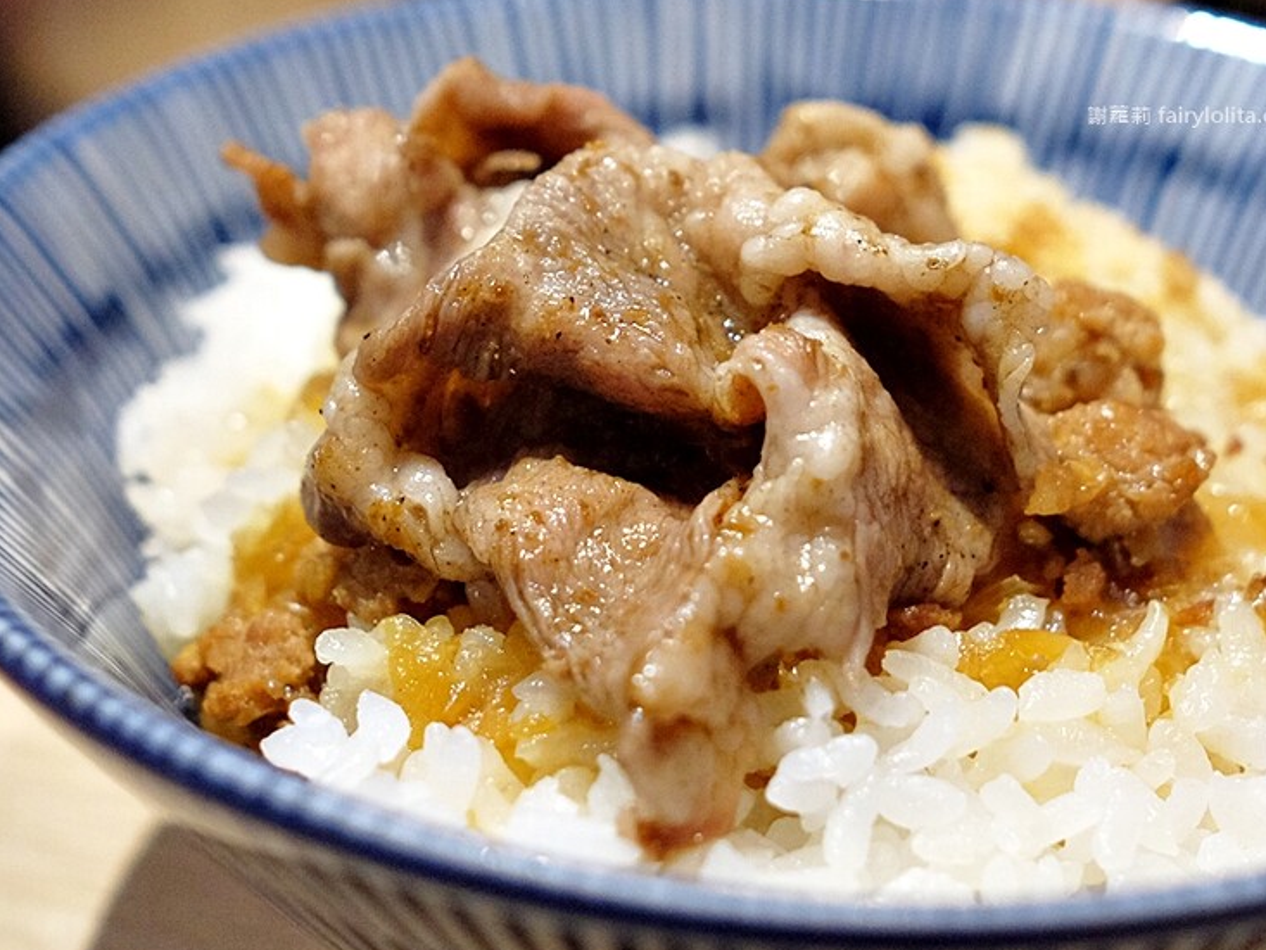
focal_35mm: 39
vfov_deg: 36.8
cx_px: 703
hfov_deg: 47.8
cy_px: 470
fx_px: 1427
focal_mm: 23
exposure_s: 1/300
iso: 2000
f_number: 2.8
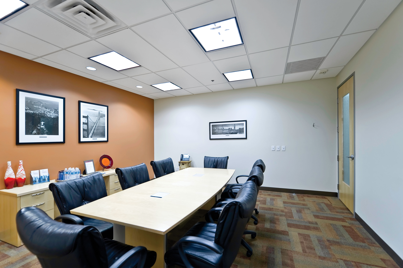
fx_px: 157
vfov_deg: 81.1
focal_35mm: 14
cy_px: 134
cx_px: 202
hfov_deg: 104.3
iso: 250
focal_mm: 14
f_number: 3.2
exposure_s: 1/40
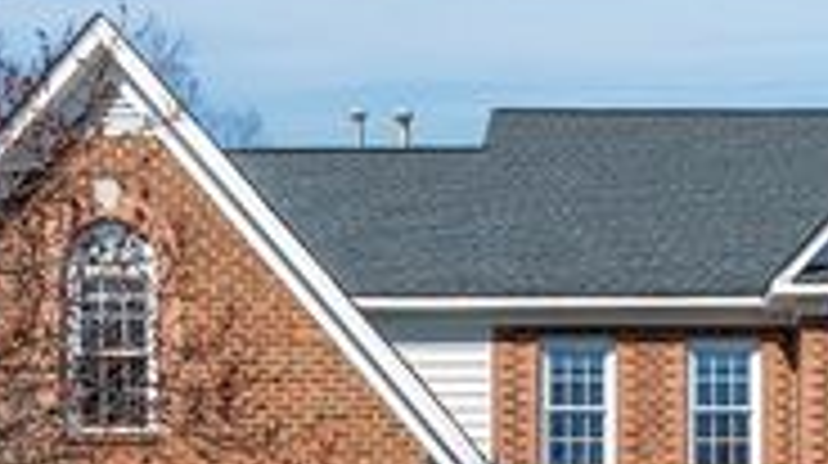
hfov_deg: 29.3
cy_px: 703
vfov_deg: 15.6
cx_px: 626
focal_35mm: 71
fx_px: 1557
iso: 100
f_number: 5
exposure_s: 1/320
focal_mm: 12.29
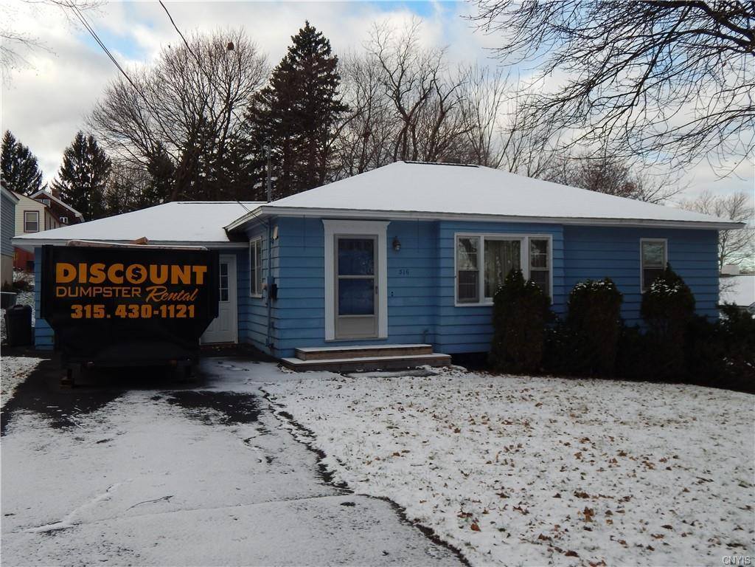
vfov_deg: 45.4
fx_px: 676
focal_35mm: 31
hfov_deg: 58.4
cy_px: 284
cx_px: 378
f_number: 3.2
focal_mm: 5.6
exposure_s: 1/800
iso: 125
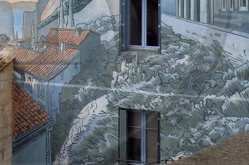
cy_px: -16
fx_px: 753
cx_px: 24
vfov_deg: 12.3
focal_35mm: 109
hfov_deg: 18.5
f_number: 9
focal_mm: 34
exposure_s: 1/320
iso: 400
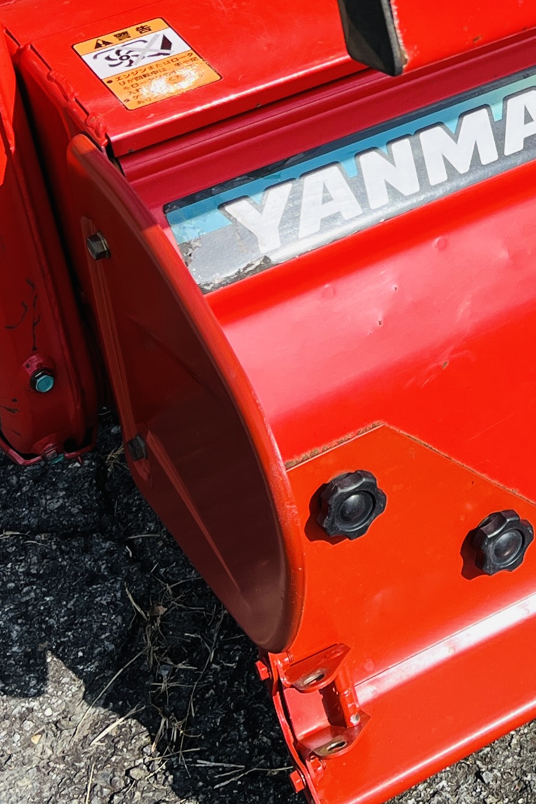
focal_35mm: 79
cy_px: -42
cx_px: 724
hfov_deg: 16.2
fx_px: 1764
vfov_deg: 24.3
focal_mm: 5.1
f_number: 1.6
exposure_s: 1/2688
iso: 50
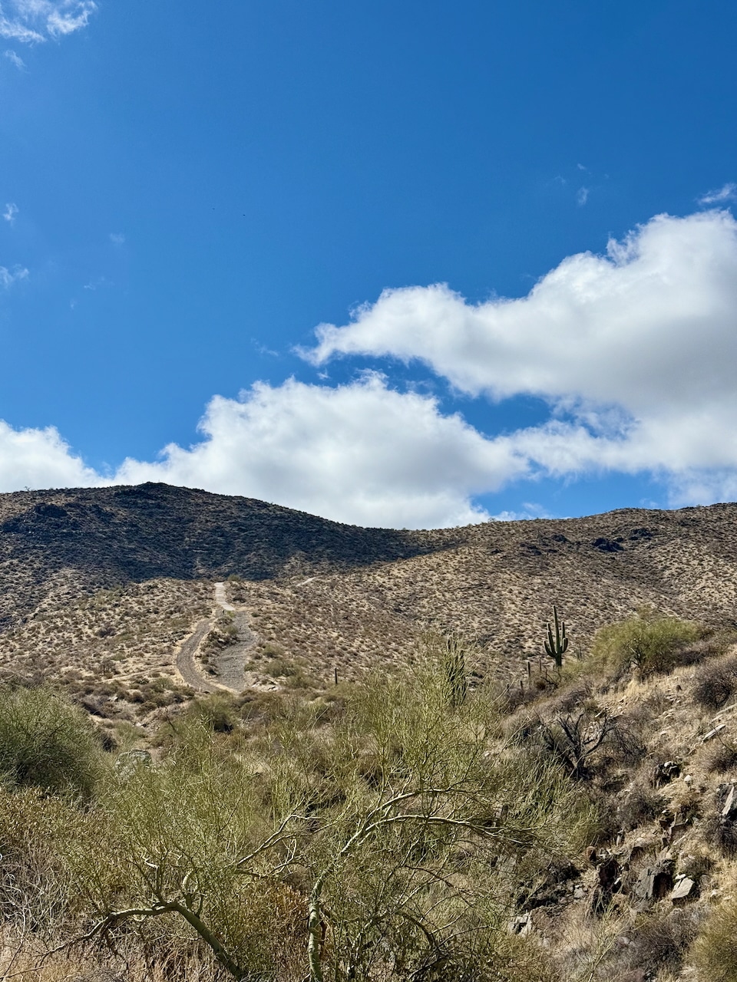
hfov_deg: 30.3
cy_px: 491
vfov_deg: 39.7
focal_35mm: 48
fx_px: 1363
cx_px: 368
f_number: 1.78
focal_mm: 6.76
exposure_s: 1/7874
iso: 64
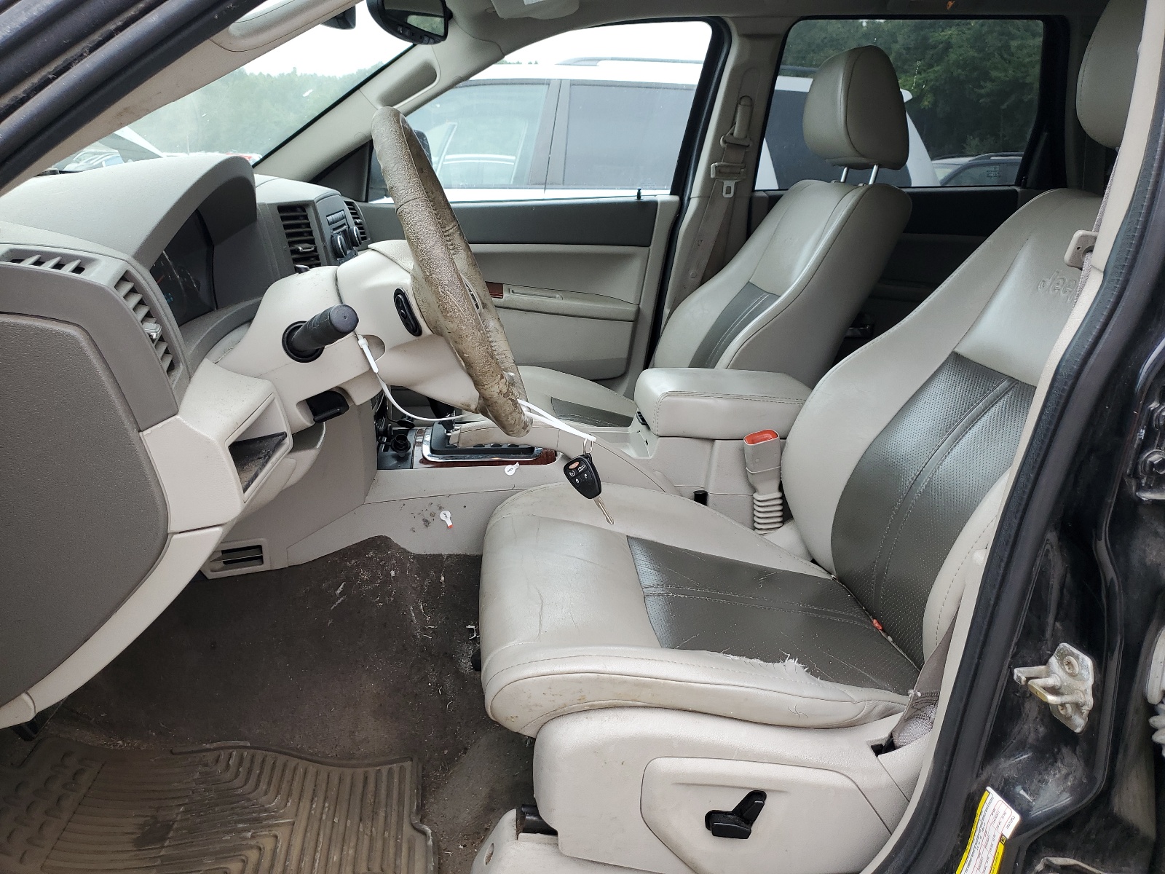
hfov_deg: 67.3
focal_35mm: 26
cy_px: 437
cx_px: 582
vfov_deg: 53.1
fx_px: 875
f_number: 1.5
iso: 50
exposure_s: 1/217
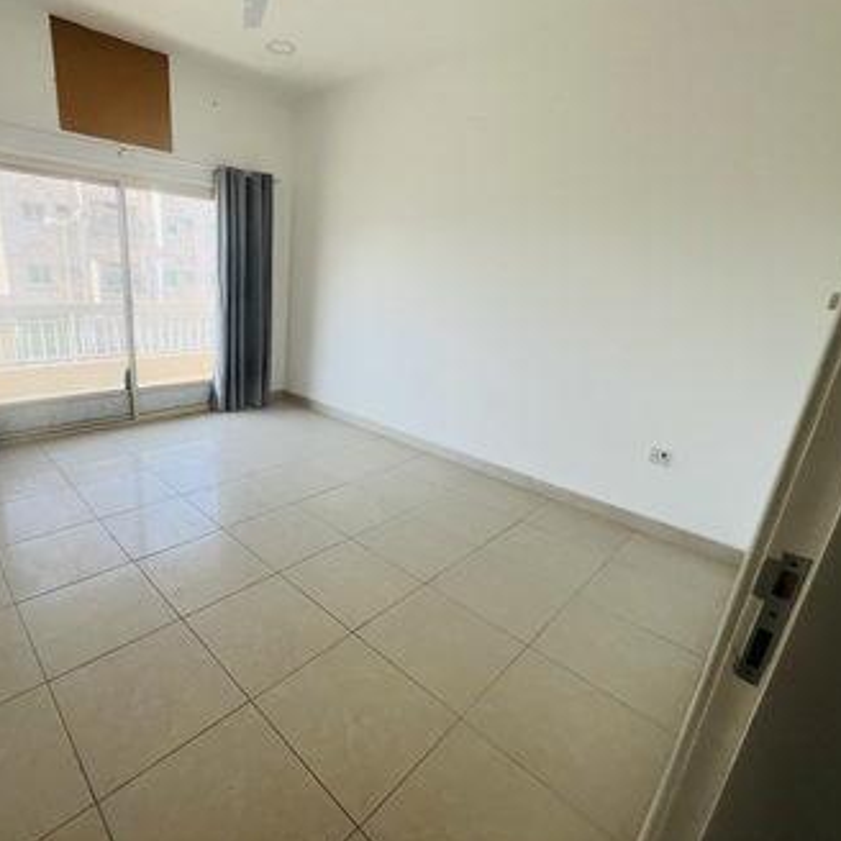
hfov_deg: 85.7
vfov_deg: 87.4
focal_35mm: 16
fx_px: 440
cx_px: 314
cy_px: 409
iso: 32
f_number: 1.8
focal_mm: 1.57
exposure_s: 1/153
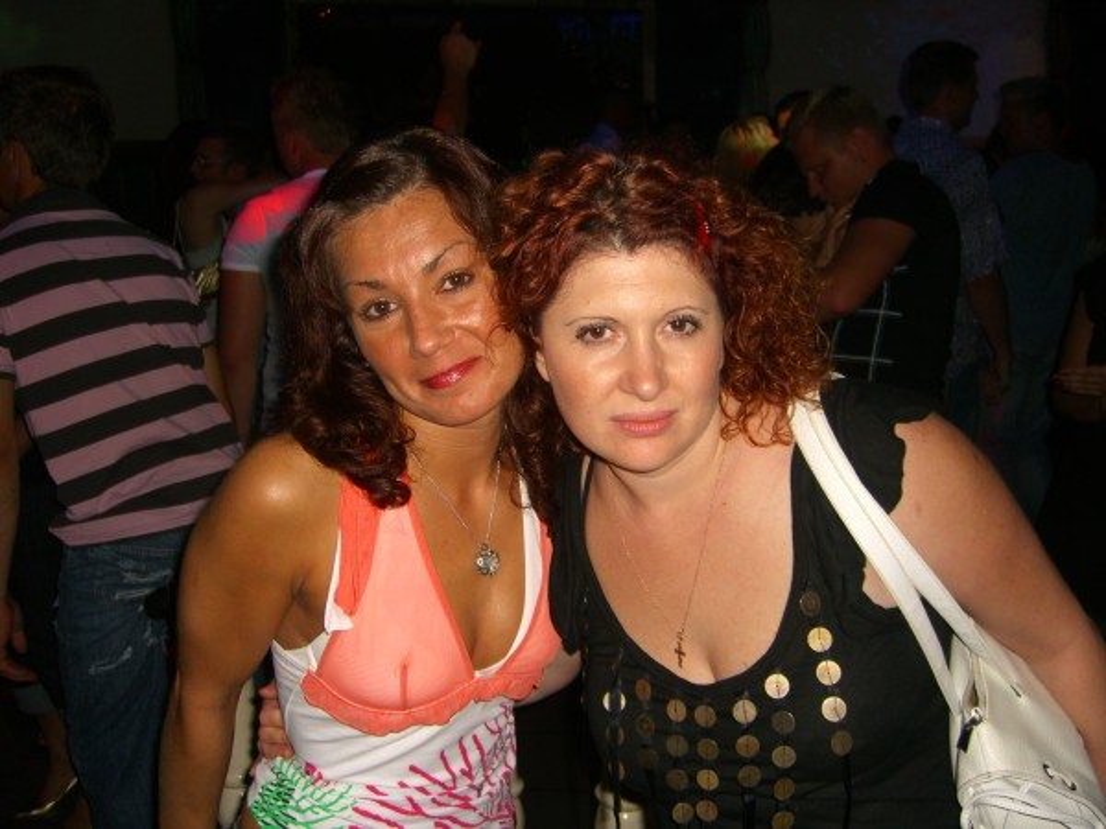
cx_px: 553
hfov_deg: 49.0
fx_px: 1214
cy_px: 414
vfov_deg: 37.7
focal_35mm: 38
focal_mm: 7.9
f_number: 2.8
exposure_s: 1/60
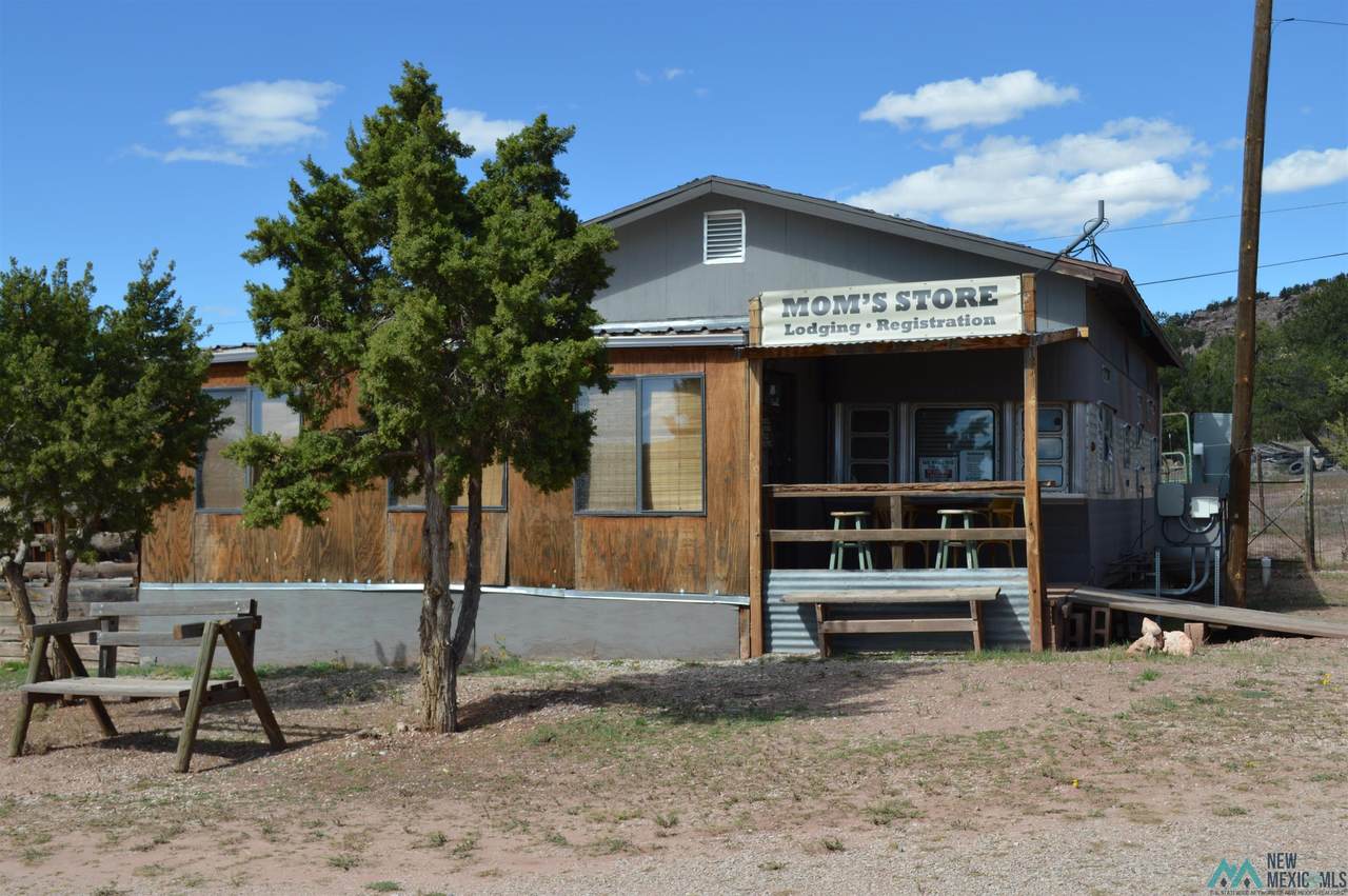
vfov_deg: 31.8
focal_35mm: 42
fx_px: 1571
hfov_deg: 46.4
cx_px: 674
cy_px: 448
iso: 100
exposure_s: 1/200
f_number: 7.1
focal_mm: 28
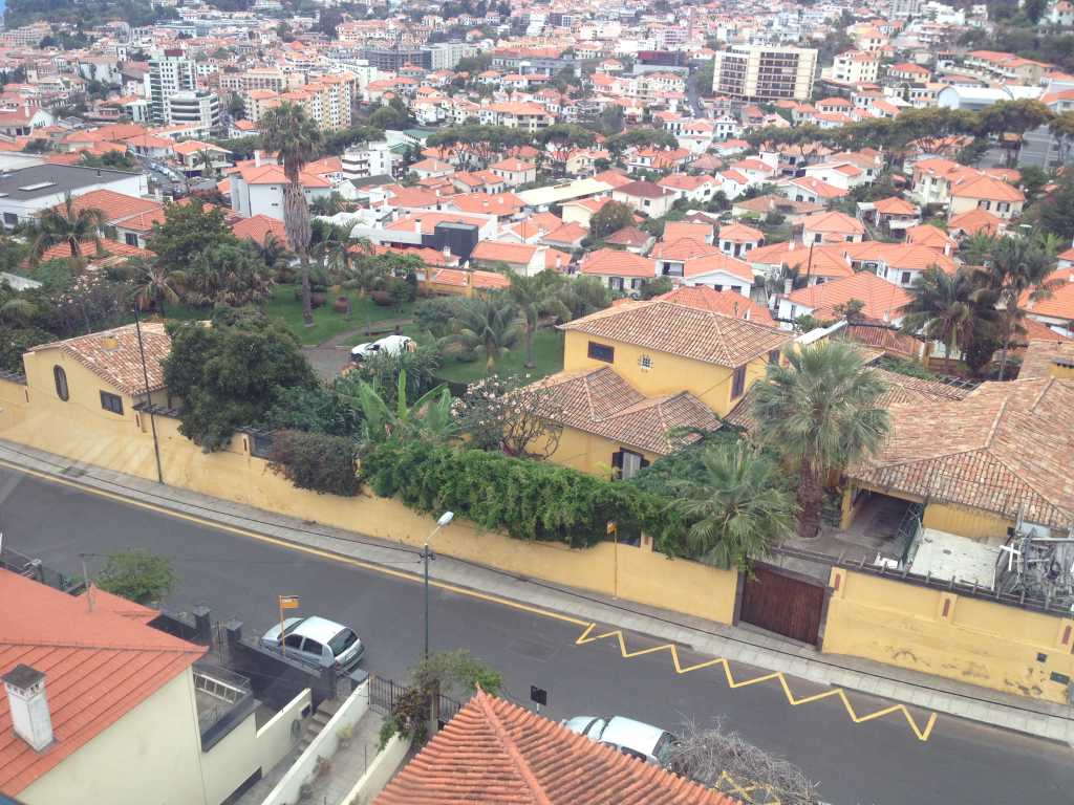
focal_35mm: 35
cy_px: 402
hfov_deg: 52.6
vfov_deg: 40.7
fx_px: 1086
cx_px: 537
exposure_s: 1/282
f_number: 2.4
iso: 64
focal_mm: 4.28
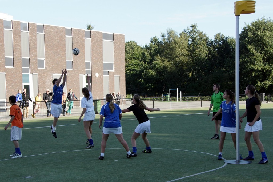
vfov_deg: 25.7
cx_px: 136
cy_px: 91
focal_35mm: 52
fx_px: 398
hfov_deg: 37.9
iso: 400
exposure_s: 1/640
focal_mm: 35
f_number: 6.3
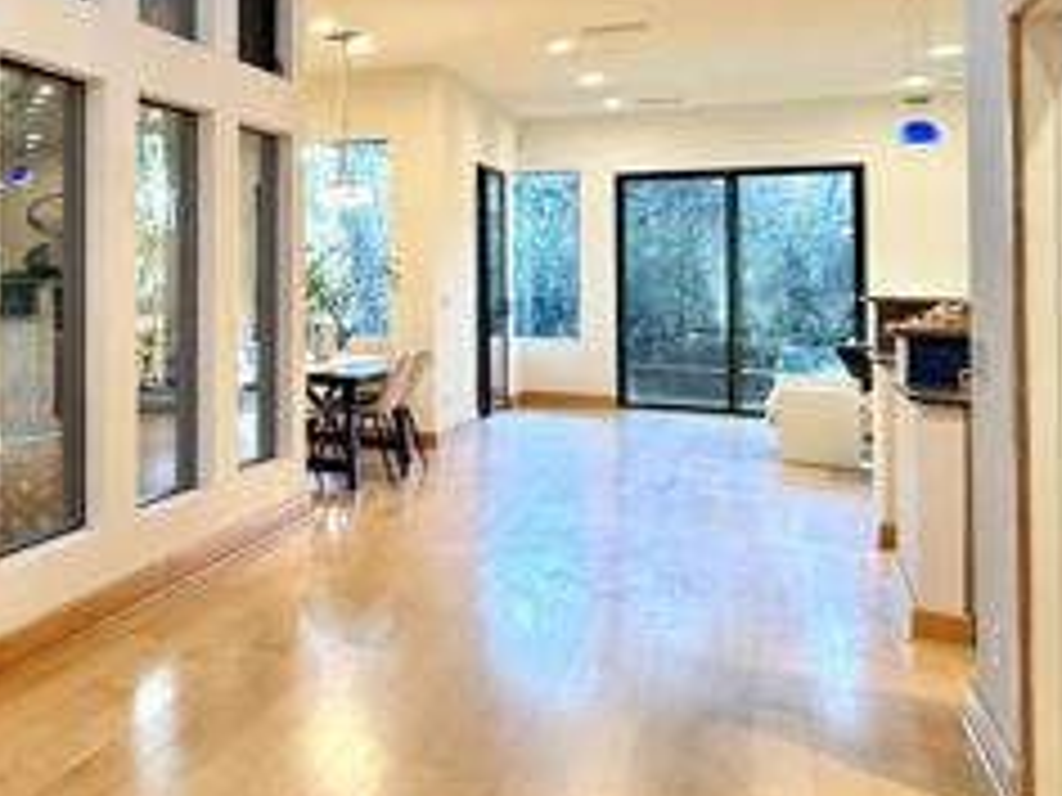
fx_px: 1166
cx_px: -297
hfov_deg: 35.1
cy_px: 243
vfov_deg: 37.2
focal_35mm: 38
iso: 250
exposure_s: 1/60
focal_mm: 2.22
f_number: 2.2
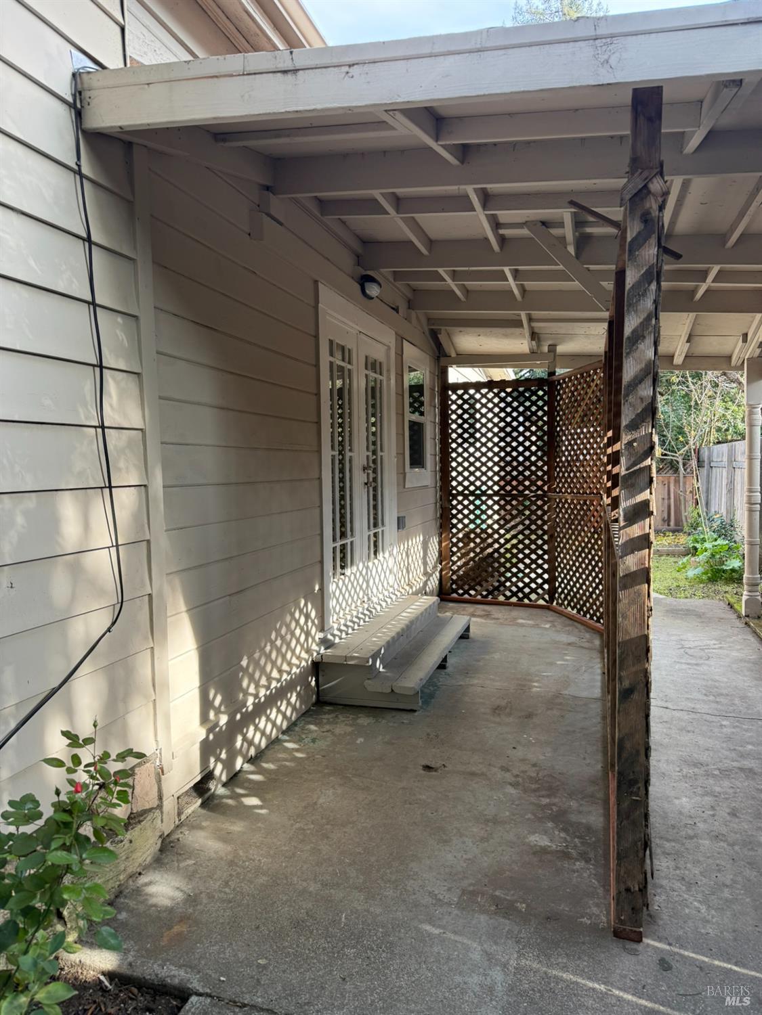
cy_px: 508
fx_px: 704
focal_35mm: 24
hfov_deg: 56.8
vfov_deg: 71.6
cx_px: 381
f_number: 1.78
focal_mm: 6.76
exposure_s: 1/271
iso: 100
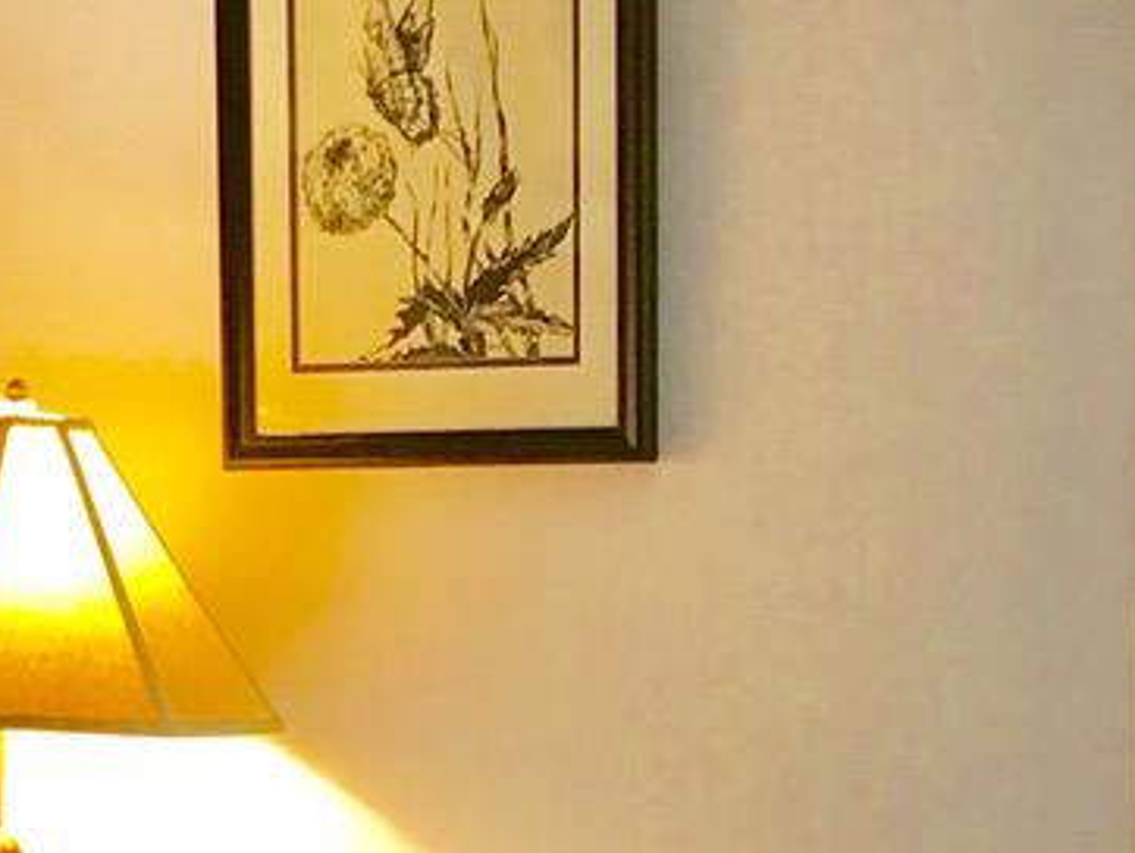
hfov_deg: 12.0
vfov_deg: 8.7
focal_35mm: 164
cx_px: 219
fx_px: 5381
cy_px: 1480
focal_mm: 4.15
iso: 64
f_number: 2.2
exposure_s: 1/30
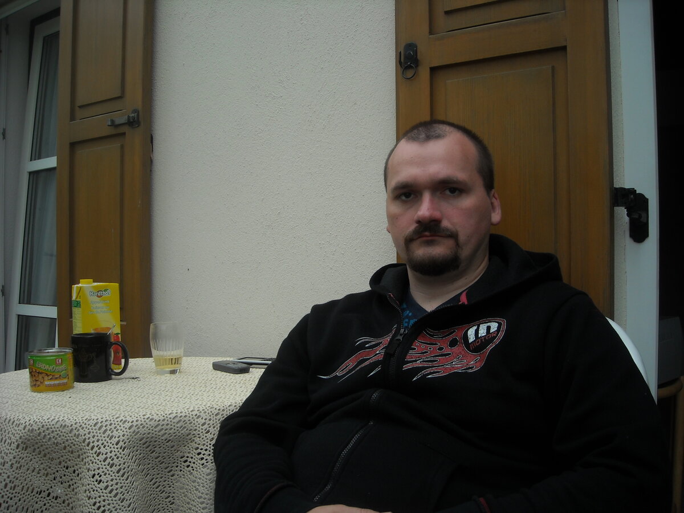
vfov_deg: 40.7
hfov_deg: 52.6
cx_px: 342
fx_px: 692
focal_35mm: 35
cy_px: 256
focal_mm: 5.7
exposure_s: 1/80
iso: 64
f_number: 2.8
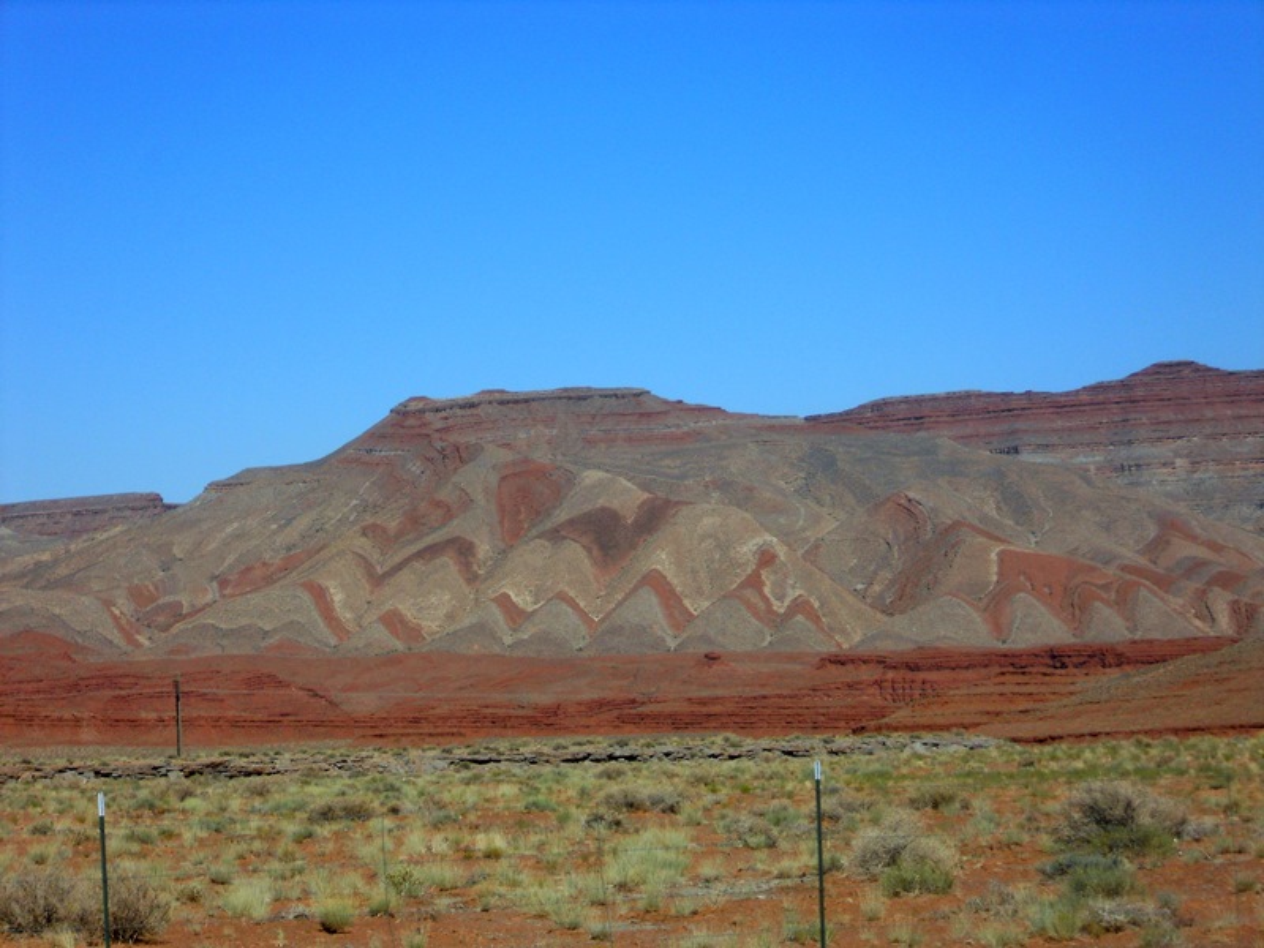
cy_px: 474
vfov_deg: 13.7
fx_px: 3944
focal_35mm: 108
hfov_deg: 18.2
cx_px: 632
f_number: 5.9
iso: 80
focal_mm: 19.6
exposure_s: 1/640
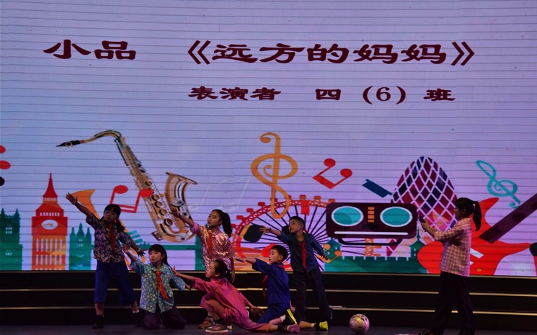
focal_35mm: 154
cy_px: 170
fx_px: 2253
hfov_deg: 13.6
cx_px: 270
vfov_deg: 8.5
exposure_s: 1/160
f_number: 20
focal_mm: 150
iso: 1600
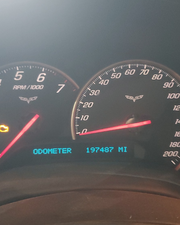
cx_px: 80
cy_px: 121
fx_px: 306
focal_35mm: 46
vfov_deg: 40.3
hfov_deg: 32.7
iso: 316
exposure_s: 1/15
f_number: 1.5
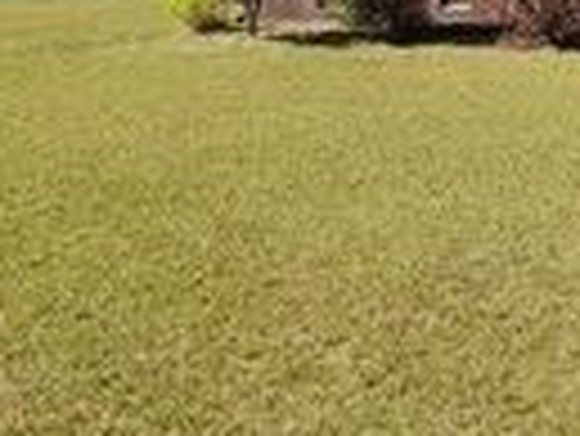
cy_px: -124
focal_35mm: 101
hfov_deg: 17.1
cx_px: 935
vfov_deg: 14.1
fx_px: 1694
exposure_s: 1/1580
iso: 40
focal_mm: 5.4
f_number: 1.8
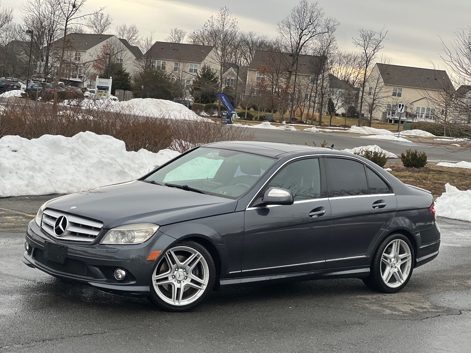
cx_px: 236
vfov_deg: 19.1
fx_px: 1048
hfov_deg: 25.3
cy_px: 176
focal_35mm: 77
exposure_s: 1/121
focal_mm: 9
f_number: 2.8
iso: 64
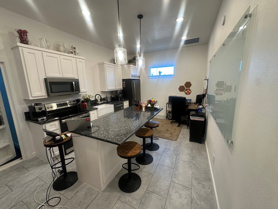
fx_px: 112
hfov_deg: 102.1
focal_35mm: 14
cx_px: 139
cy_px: 104
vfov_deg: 85.7
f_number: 2.2
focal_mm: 2.22
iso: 250
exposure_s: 1/120
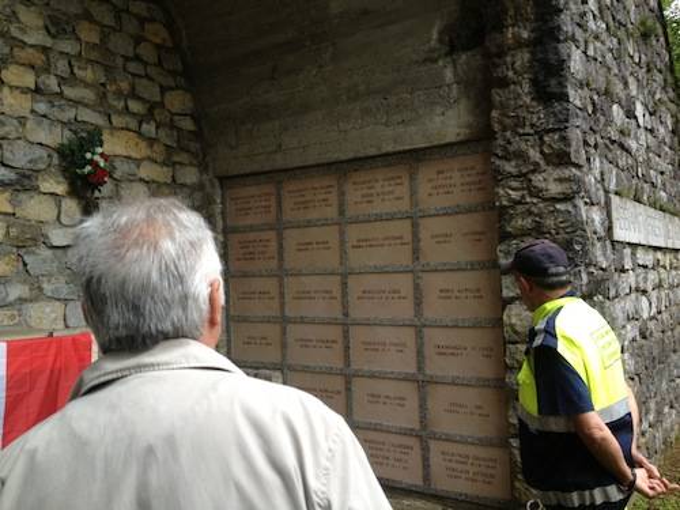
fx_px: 688
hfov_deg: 52.6
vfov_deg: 40.7
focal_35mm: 35
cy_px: 255
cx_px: 340
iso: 64
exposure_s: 1/120
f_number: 2.4
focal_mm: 4.28
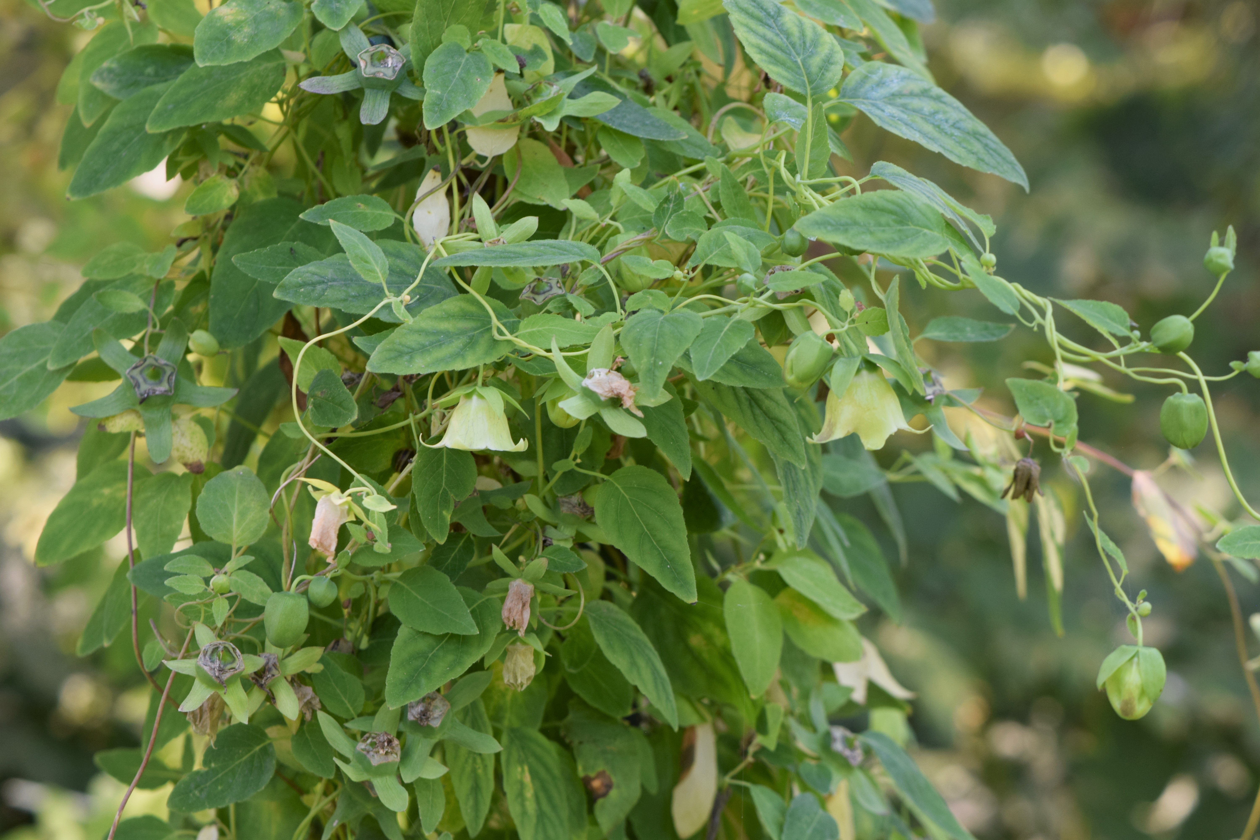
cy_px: 420
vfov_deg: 10.8
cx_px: 630
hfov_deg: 16.1
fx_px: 4462
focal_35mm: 128
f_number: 8
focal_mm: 85
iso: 400
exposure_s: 1/125
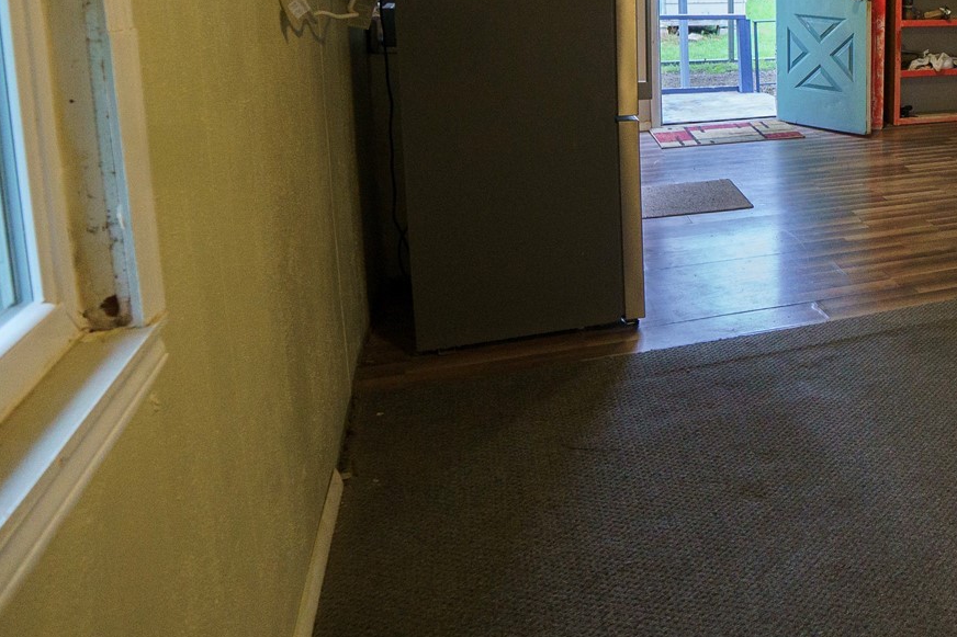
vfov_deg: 36.0
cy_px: 89
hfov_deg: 41.7
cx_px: 1080
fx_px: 930
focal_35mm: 35
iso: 1250
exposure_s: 1/100
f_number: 2.8
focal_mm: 10
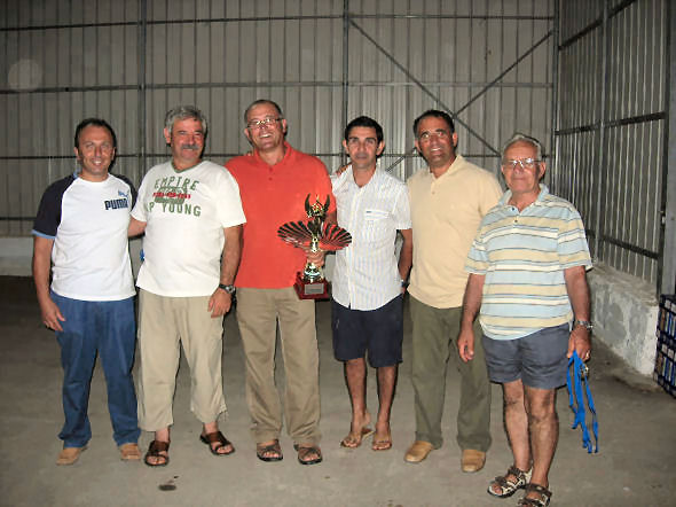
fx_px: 742
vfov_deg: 37.7
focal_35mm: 38
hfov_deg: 49.0
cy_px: 254
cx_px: 338
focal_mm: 7.8
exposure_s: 1/60.1
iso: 65
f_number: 2.8
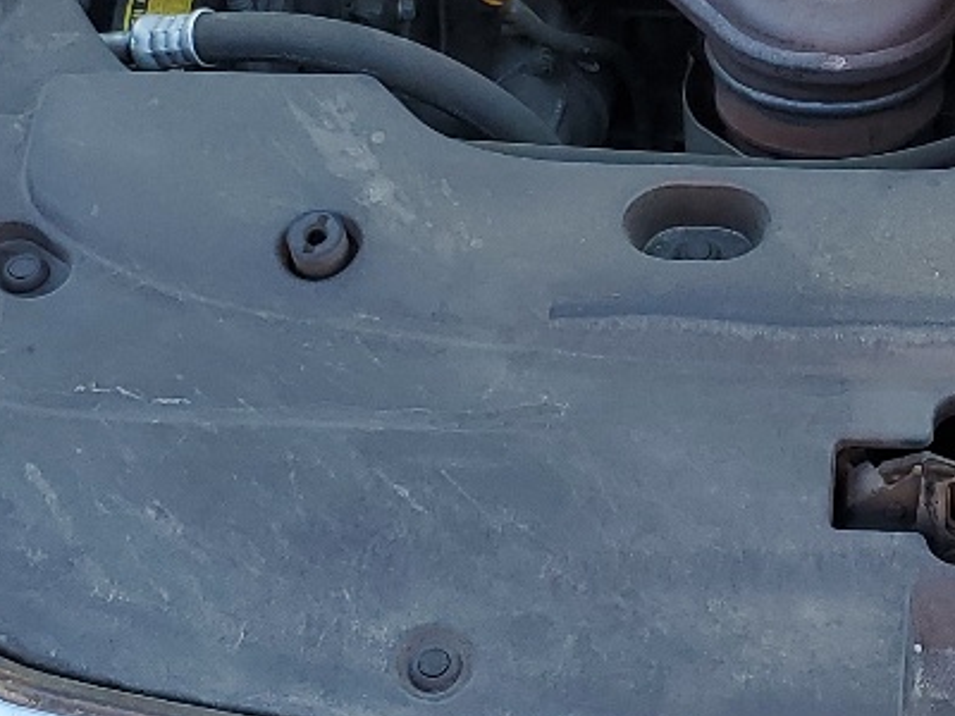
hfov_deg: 18.3
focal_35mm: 104
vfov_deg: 14.0
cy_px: 5
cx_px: 998
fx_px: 2869
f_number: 1.5
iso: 50
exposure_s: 1/370
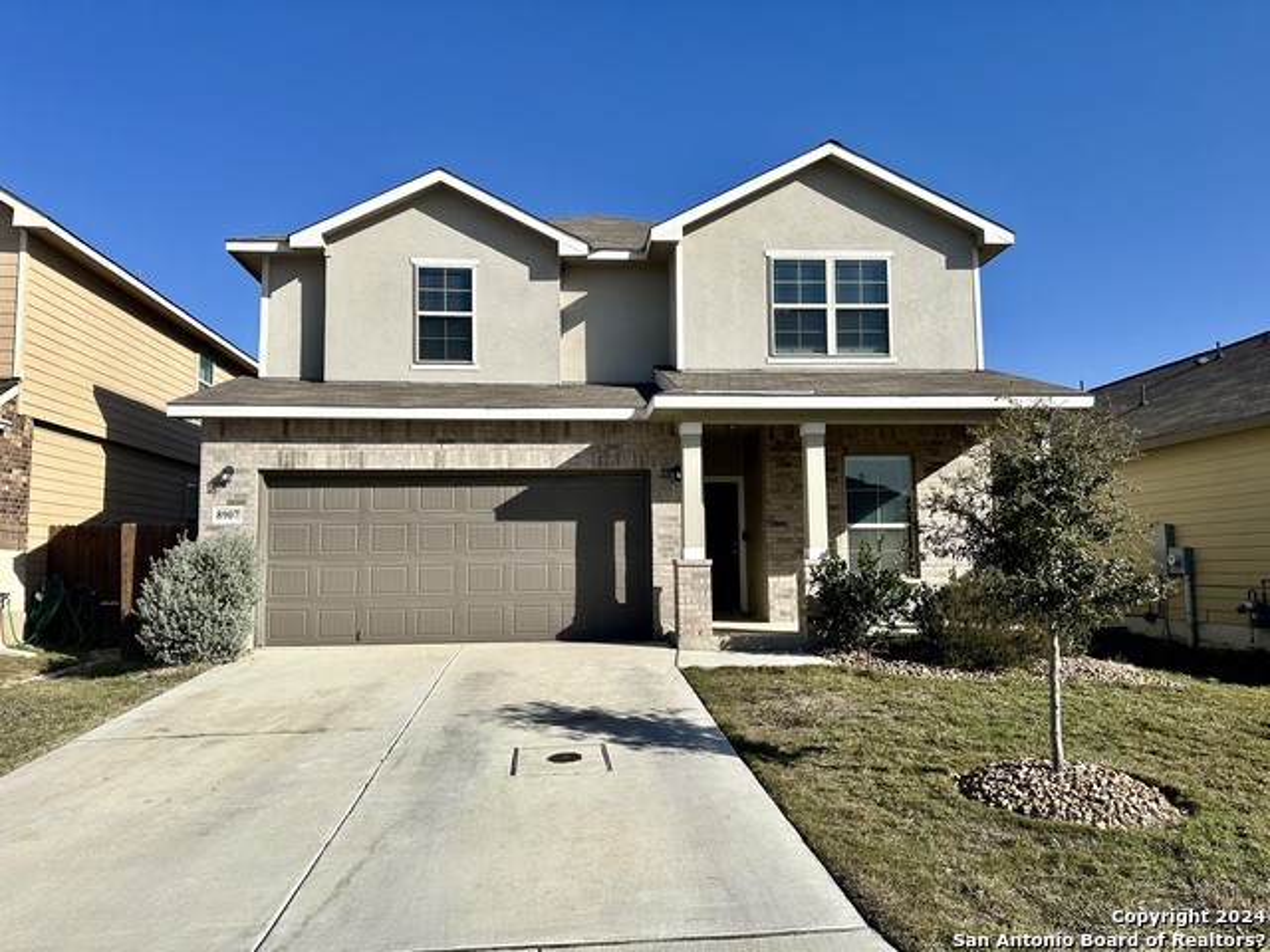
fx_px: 881
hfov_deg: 71.6
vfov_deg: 56.8
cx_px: 635
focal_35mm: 24
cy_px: 476
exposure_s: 1/5848
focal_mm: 6.86
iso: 80
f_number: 1.78
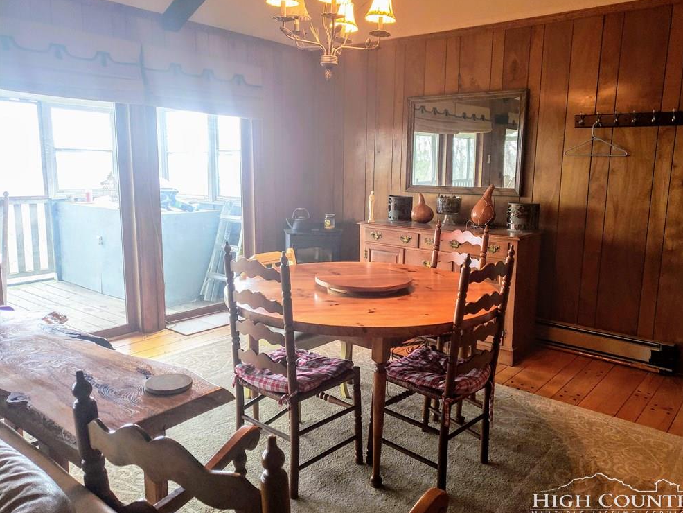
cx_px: 353
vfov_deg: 51.4
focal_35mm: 27
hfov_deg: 65.3
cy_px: 251
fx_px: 533
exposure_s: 1/60
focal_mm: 4.3
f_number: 1.5
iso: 125
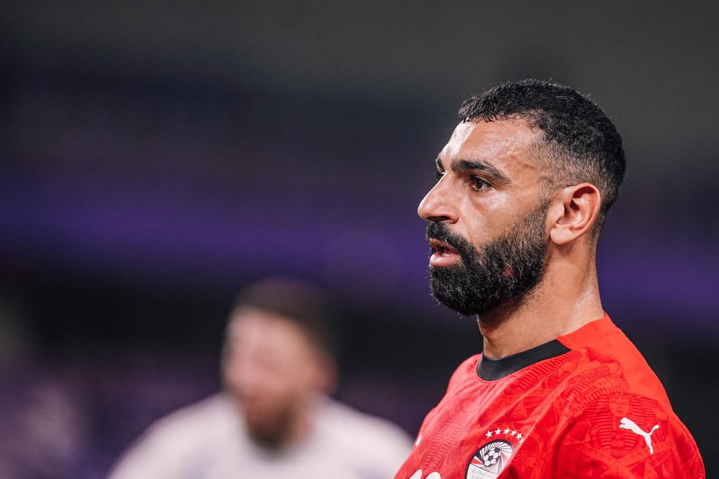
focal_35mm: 368
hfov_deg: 5.6
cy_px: 213
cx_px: 433
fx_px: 7348
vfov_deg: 3.7
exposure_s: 1/1600
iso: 1600
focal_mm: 300
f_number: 2.8
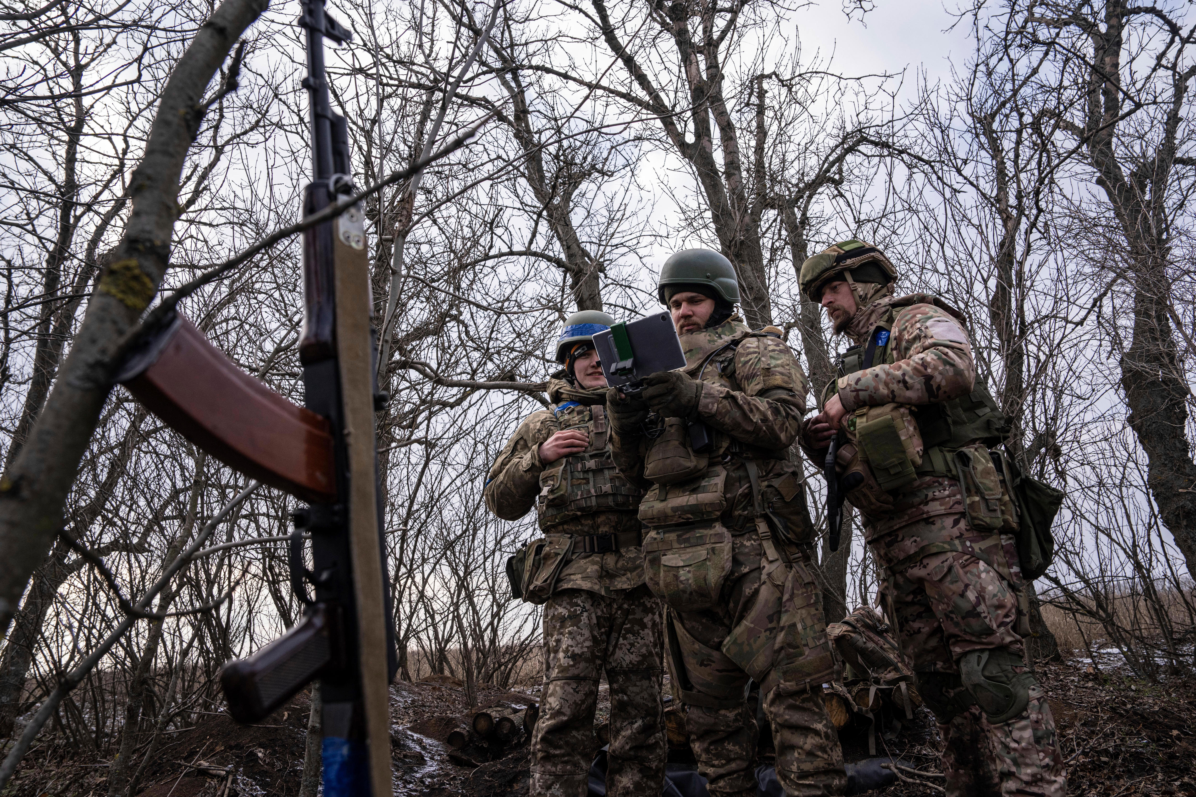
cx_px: 598
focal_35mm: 24
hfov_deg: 73.7
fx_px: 797
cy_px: 398
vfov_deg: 53.1
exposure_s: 1/800
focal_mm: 24
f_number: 5.6
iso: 500
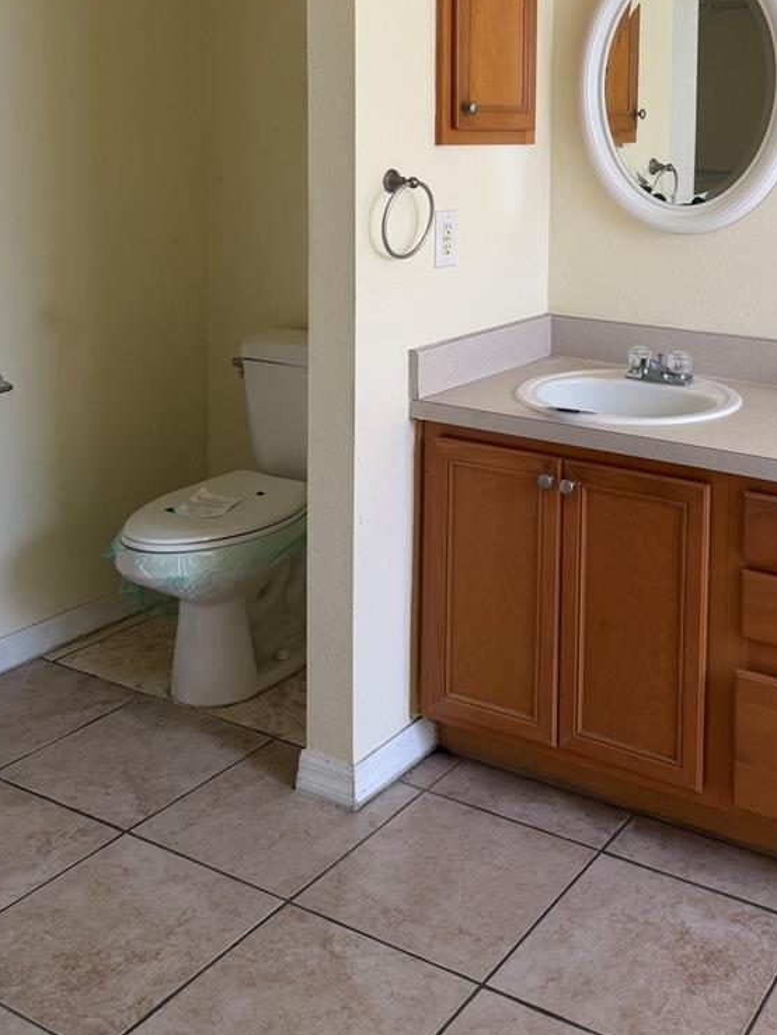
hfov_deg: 35.9
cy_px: 222
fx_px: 1167
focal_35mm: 39
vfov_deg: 45.6
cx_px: 596
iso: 100
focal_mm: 6.76
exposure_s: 1/121
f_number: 1.78
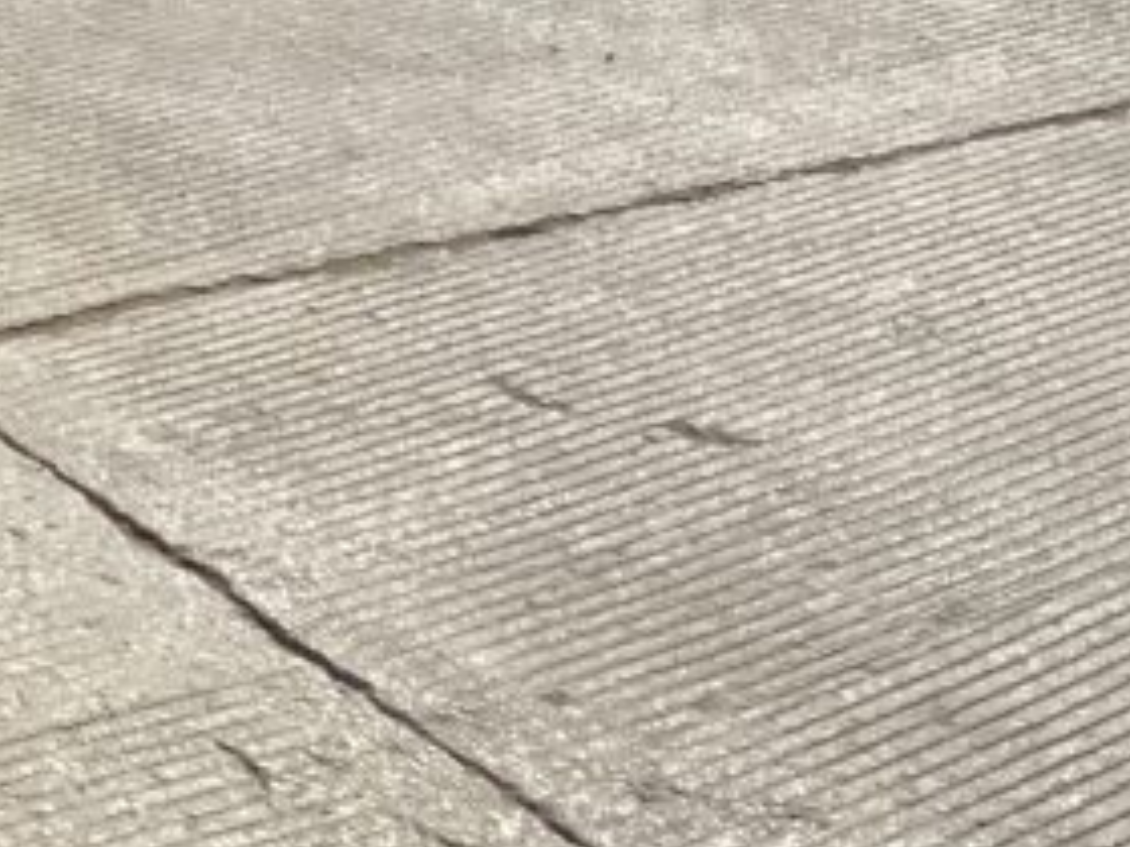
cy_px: 190
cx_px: -739
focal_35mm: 106
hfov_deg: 16.3
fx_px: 3460
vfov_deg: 13.9
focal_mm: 3
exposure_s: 1/1577
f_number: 1.8
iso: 16
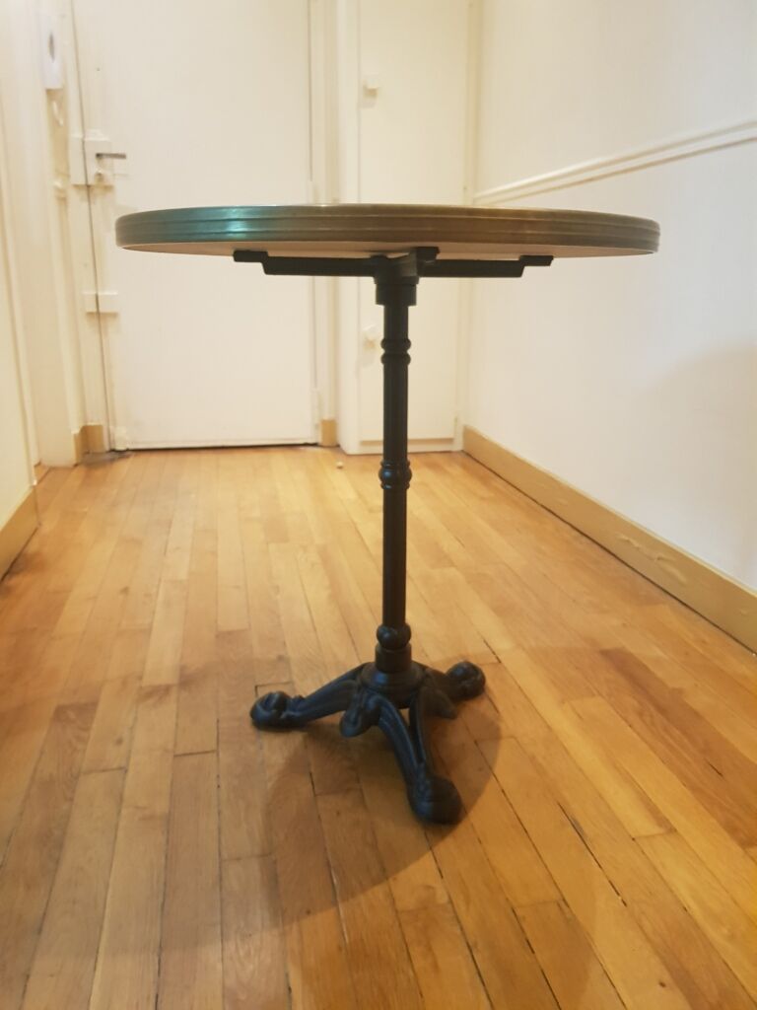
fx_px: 758
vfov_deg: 67.3
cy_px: 505
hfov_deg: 53.1
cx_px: 378
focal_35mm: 26
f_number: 1.7
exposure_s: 1/50
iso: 500
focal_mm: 4.2
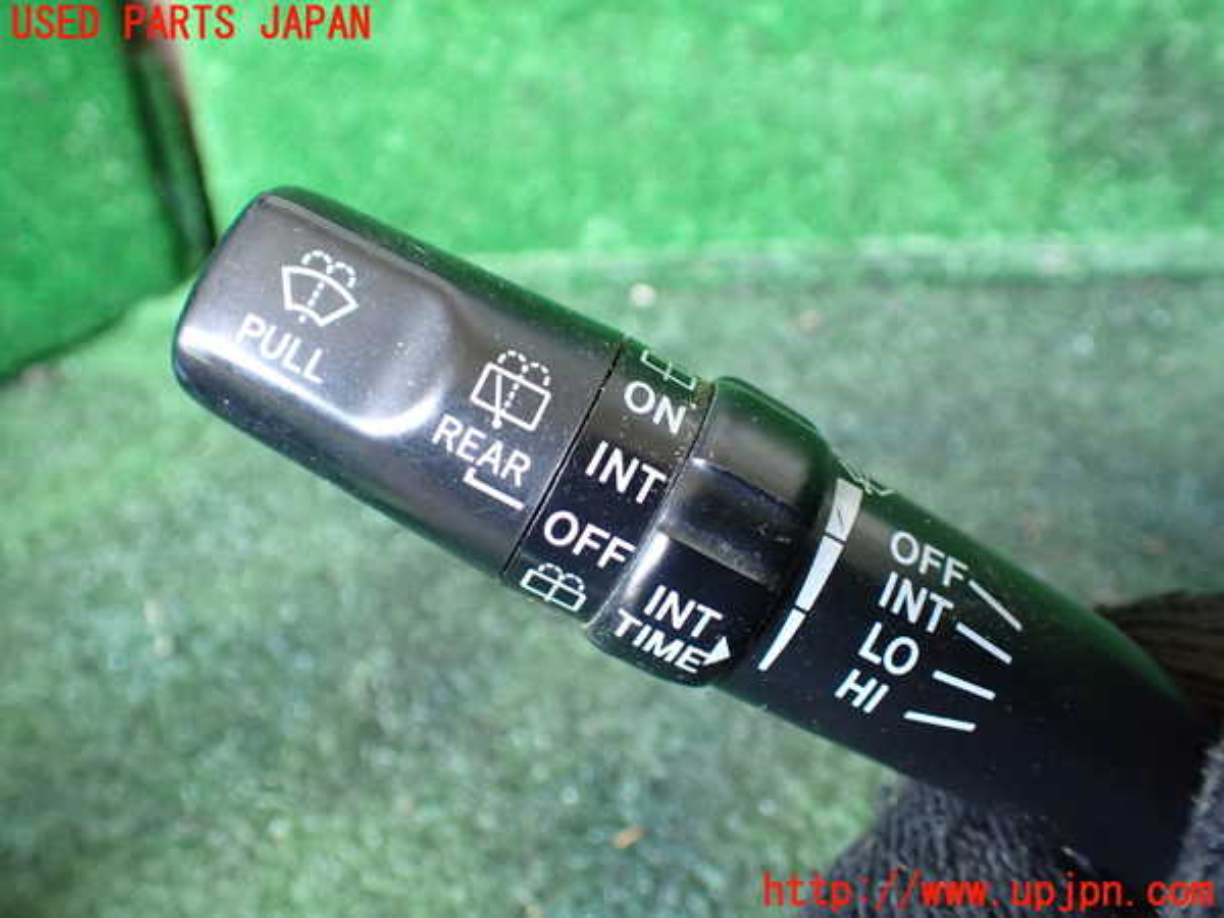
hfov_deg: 60.0
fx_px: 1061
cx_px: 612
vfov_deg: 46.8
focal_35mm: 30
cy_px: 459
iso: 800
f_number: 2.3
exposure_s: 1/100
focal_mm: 5.4
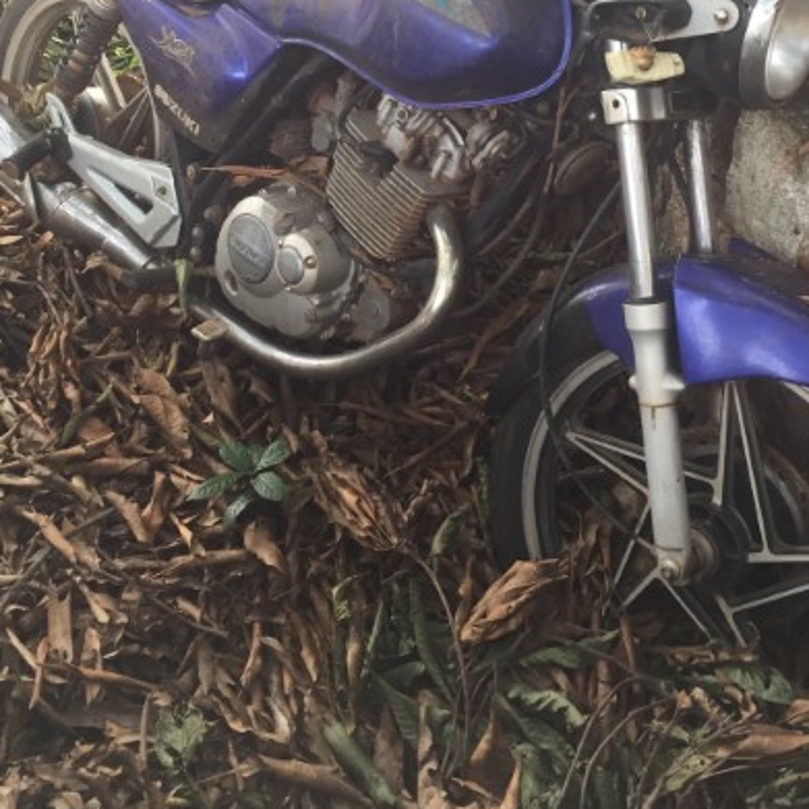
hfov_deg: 40.0
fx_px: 1111
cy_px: 184
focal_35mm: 42
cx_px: 453
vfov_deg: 38.8
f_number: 2.2
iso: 32
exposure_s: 1/40
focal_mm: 4.15
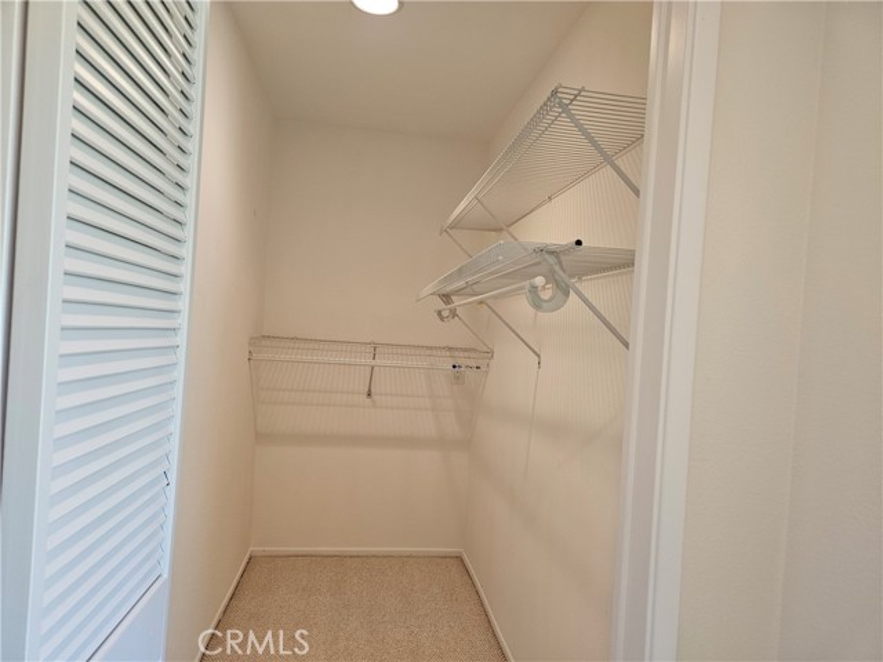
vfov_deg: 58.9
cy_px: 331
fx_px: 587
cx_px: 442
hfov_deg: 73.9
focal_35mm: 23
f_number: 1.8
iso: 200
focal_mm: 5.4
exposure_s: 1/120
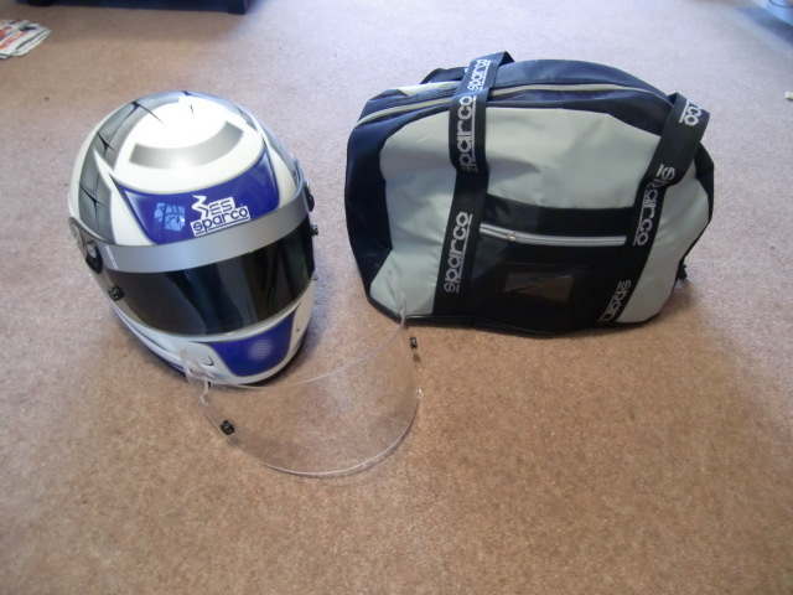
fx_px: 550
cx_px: 396
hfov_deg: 71.6
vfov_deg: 56.8
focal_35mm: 24
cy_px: 298
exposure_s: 1/8
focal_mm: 4.3
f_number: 3.2
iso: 400
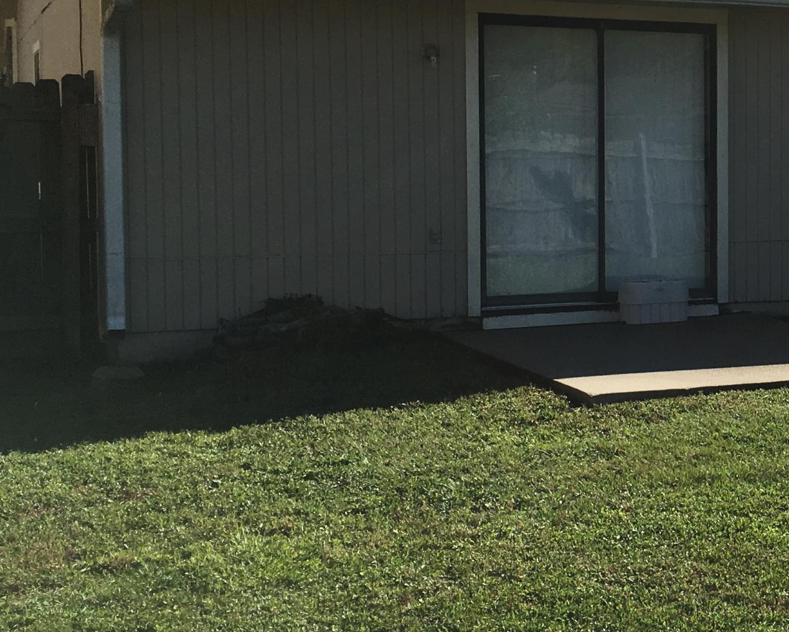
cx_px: 850
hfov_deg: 26.3
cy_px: 249
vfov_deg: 22.8
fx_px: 1565
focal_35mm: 67
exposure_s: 1/1876
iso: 25
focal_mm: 4.15
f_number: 2.2
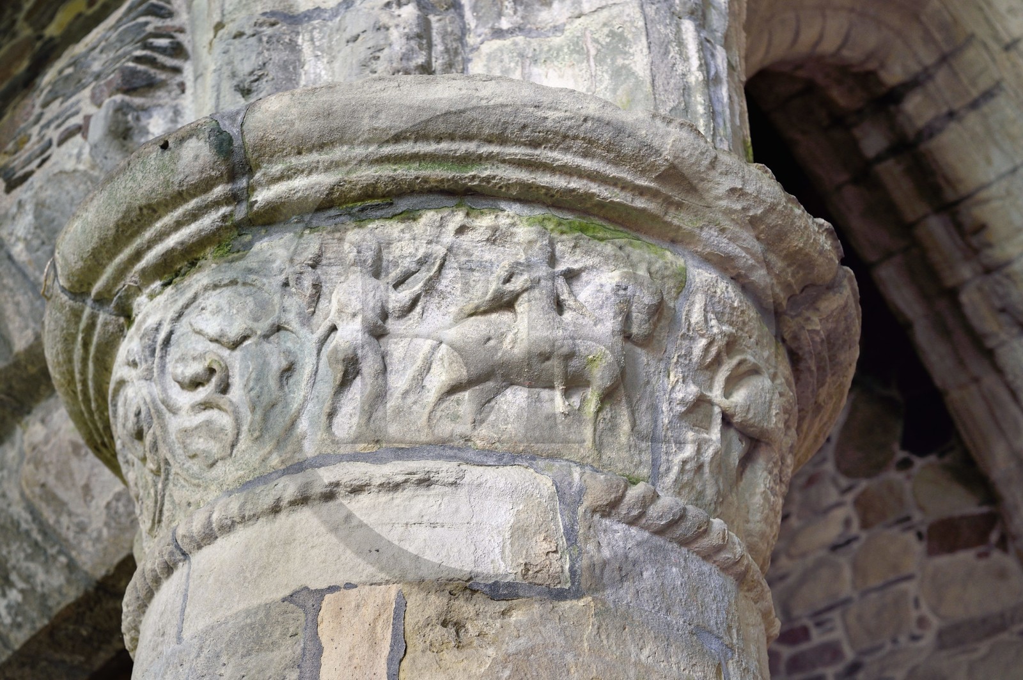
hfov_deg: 41.1
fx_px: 1363
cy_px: 340
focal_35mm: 48
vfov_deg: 28.0
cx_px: 512
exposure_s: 1/40
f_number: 4.5
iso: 800
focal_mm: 48
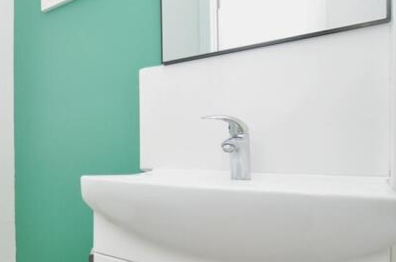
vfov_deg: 48.1
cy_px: 132
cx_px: 105
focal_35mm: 27
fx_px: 294
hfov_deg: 64.3
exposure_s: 1/60
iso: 400
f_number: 4.5
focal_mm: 11
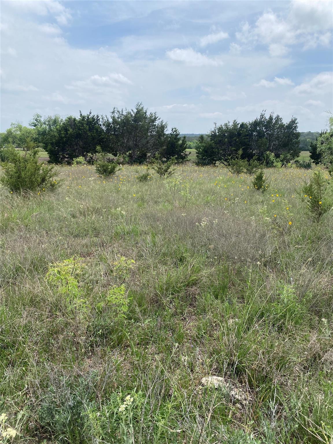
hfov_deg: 53.1
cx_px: 166
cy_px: 222
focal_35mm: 26
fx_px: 333
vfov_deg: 67.3
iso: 32
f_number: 1.8
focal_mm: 4.25
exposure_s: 1/3984
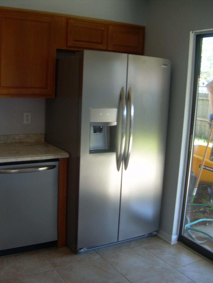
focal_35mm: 38
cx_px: 106
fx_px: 312
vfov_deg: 49.0
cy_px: 142
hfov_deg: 37.7
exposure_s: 1/38.9
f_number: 2.8
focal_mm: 6.3
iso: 50
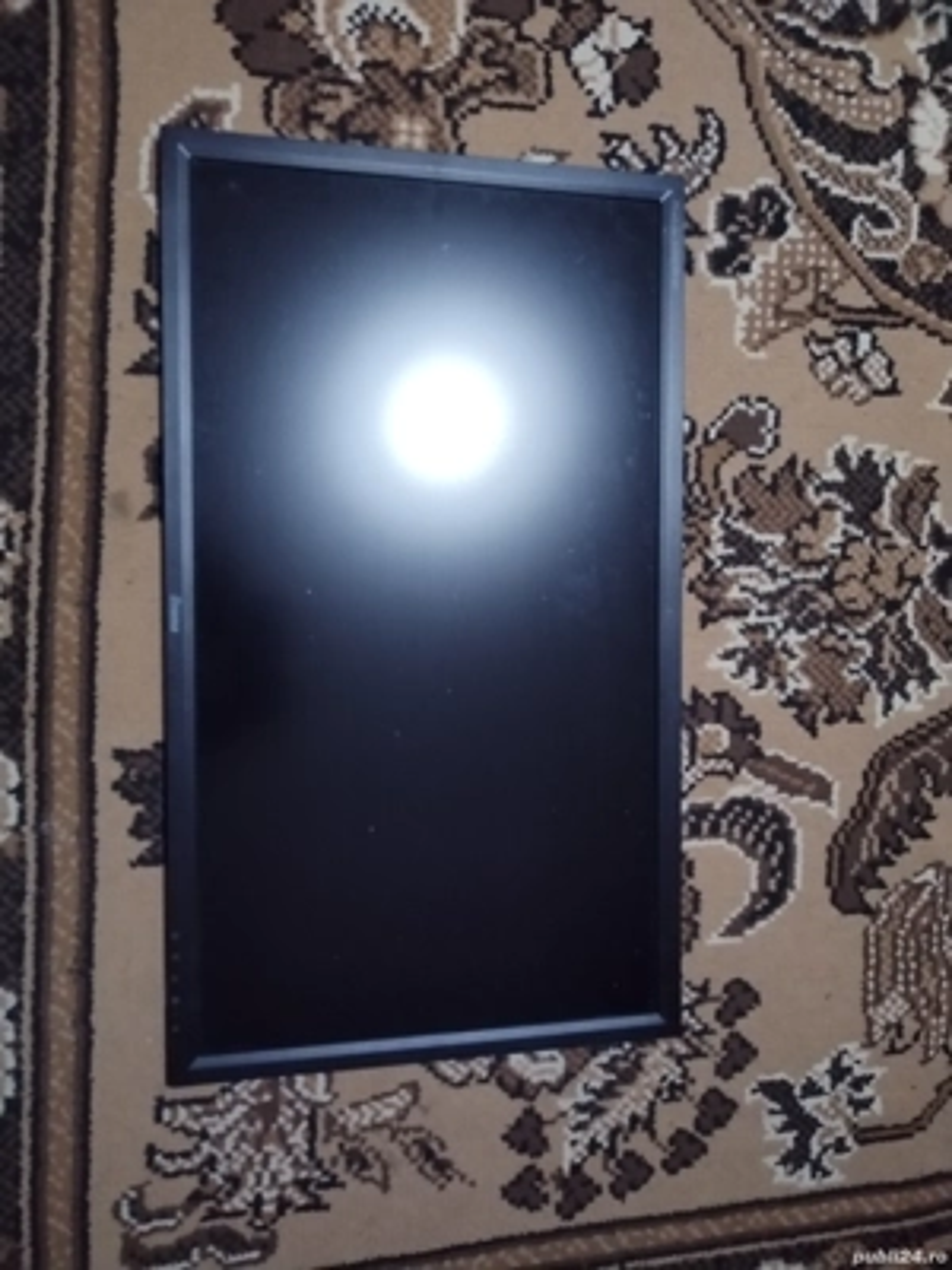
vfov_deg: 67.3
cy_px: 635
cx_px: 476
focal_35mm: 26
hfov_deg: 53.1
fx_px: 953
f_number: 1.8
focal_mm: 4.75
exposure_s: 1/25
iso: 955
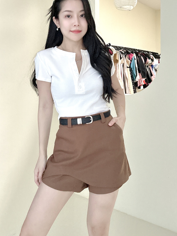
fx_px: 205
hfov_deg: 46.7
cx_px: 79
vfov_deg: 59.7
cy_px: 102
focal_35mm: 30
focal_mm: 2.69
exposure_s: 1/51
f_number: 1.9
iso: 320
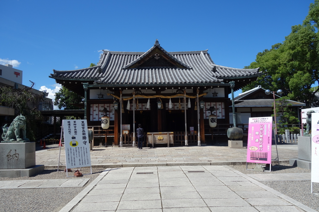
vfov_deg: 46.4
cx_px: 160
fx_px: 248
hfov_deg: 65.5
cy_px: 106
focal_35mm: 28
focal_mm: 10.4
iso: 125
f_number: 5.6
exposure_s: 1/640
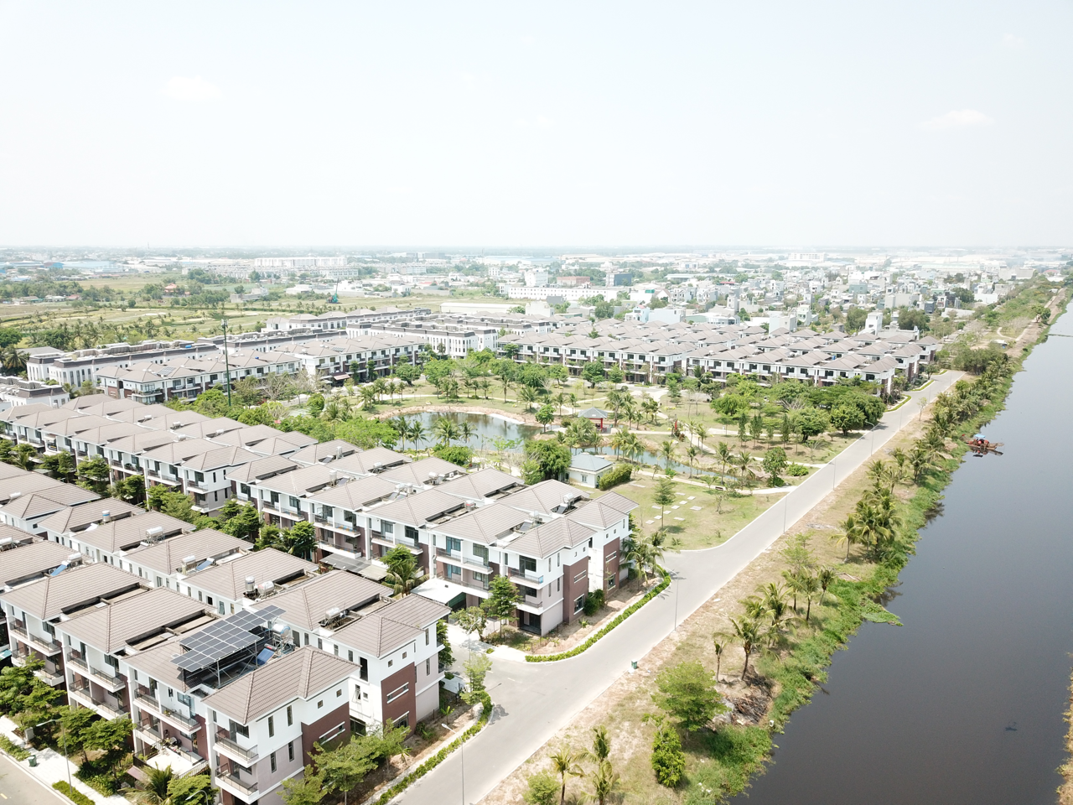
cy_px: 402
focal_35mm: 26
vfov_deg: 53.1
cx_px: 536
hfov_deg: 67.3
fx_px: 806
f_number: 2.2
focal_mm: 4.73
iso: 100
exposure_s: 1/676
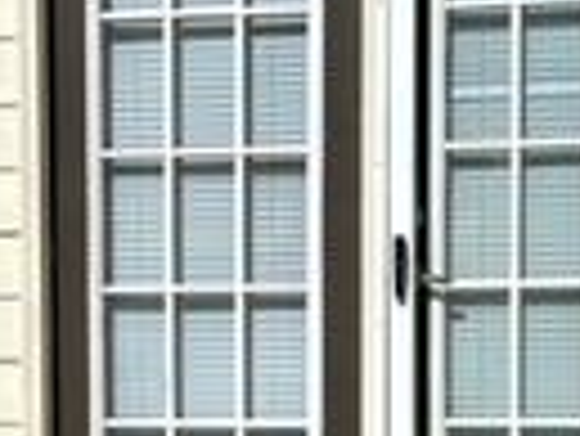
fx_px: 2163
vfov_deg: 11.4
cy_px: 378
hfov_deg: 15.0
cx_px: -22
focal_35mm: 129
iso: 50
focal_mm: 5.7
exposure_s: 1/16393
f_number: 1.5
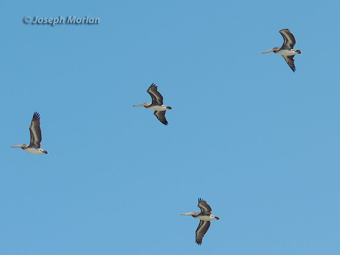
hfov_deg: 11.6
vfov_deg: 8.7
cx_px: 170
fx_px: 1670
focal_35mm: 170
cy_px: 128
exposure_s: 1/500
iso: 100
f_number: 5.6
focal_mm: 30.3
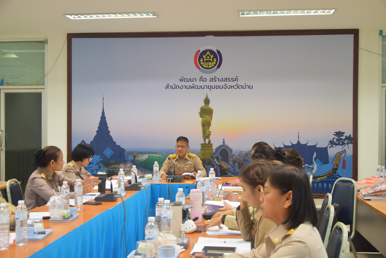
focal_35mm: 45
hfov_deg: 43.6
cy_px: 129
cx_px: 193
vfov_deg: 29.9
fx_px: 483
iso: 1000
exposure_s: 1/80
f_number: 4.2
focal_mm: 30
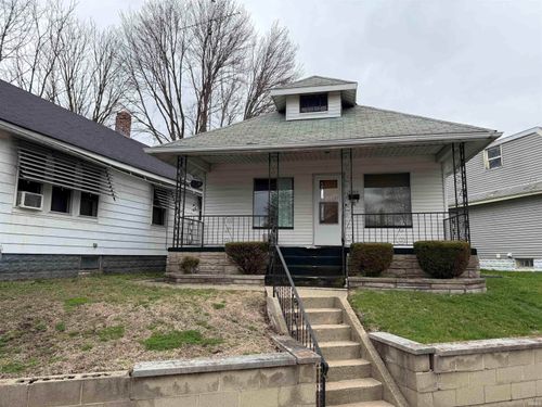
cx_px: 271
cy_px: 204
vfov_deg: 56.8
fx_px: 376
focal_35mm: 24
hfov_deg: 71.6
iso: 80
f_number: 1.78
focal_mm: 6.76
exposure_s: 1/1901
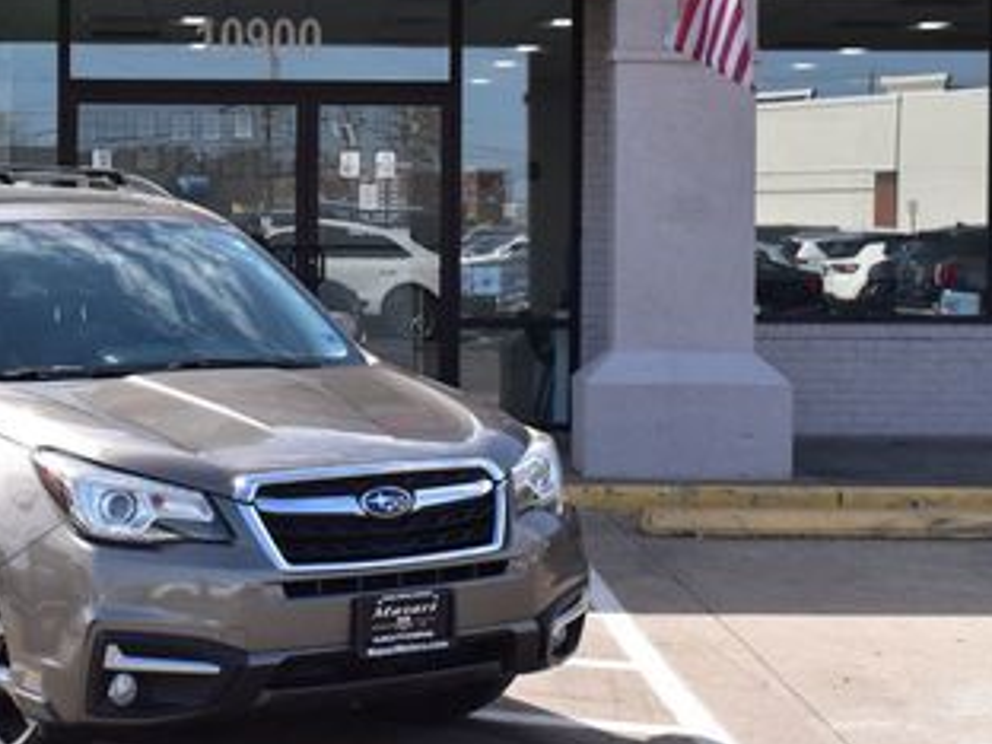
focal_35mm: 77
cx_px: 245
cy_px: 280
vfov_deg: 19.1
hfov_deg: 25.0
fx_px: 2207
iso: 400
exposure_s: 1/320
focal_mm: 26
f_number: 11
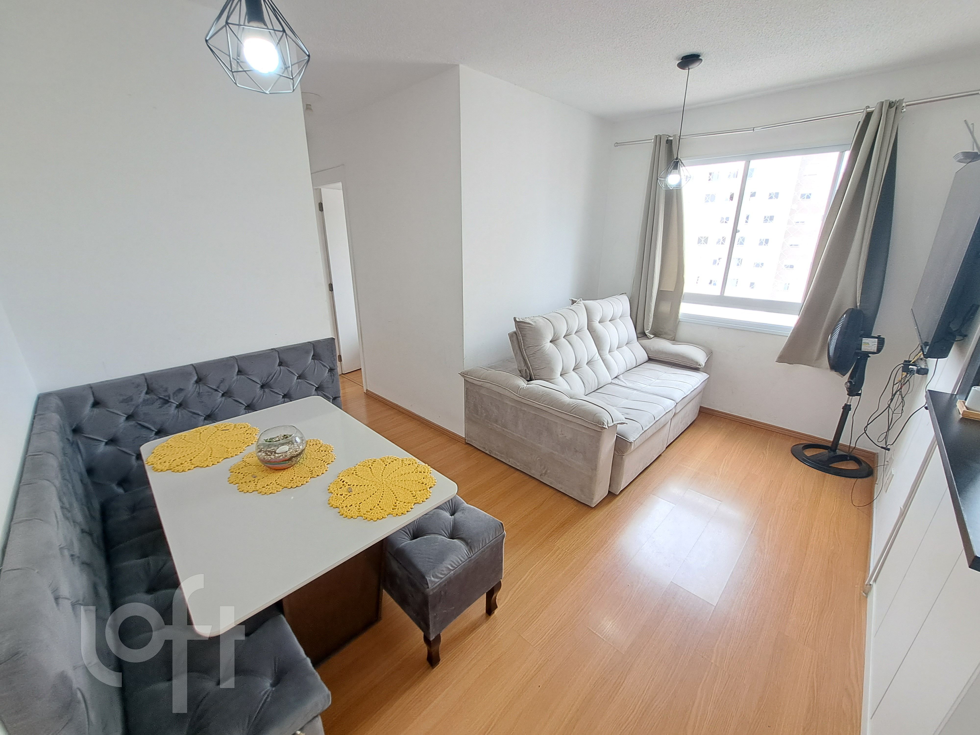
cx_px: 490
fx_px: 368
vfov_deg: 89.9
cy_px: 368
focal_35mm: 13
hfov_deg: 106.2
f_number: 2.2
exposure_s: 1/40
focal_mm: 1.74
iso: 50
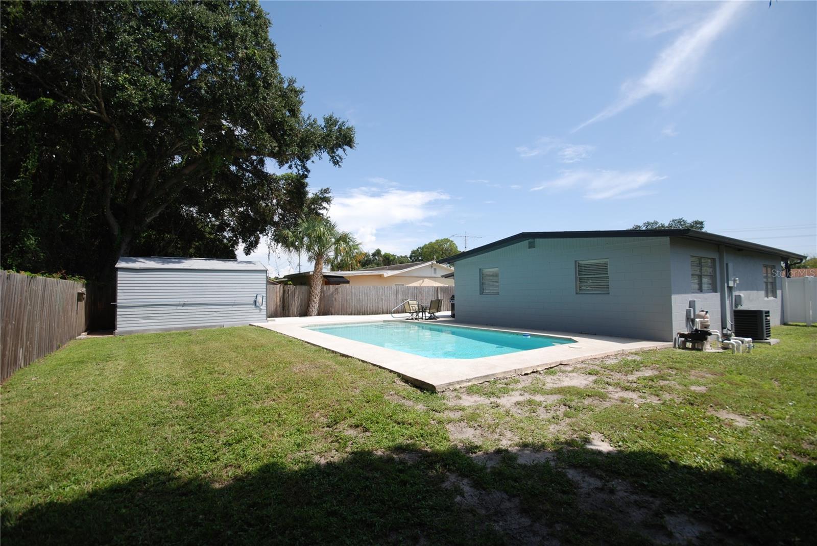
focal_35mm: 15
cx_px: 408
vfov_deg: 77.4
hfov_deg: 100.3
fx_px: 341
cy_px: 273
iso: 100
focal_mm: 10
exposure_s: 1/250
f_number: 8
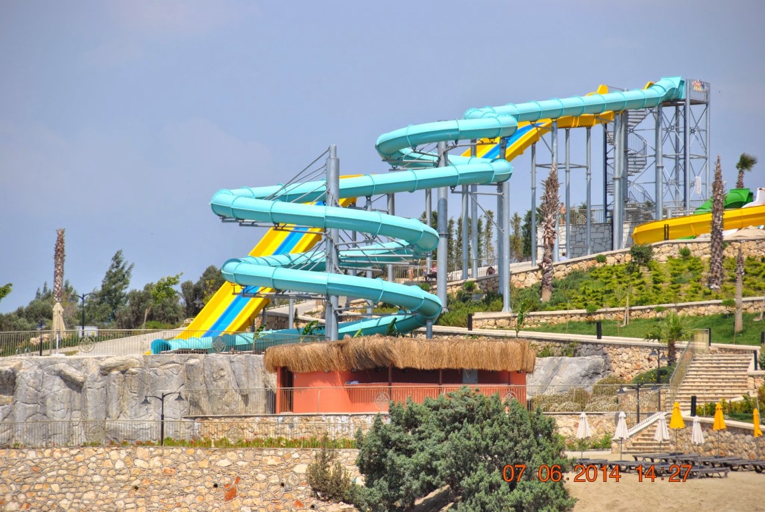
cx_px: 382
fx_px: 4309
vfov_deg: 6.8
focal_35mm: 202
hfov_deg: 10.1
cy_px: 256
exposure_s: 1/1000
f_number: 5.6
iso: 200
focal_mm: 135
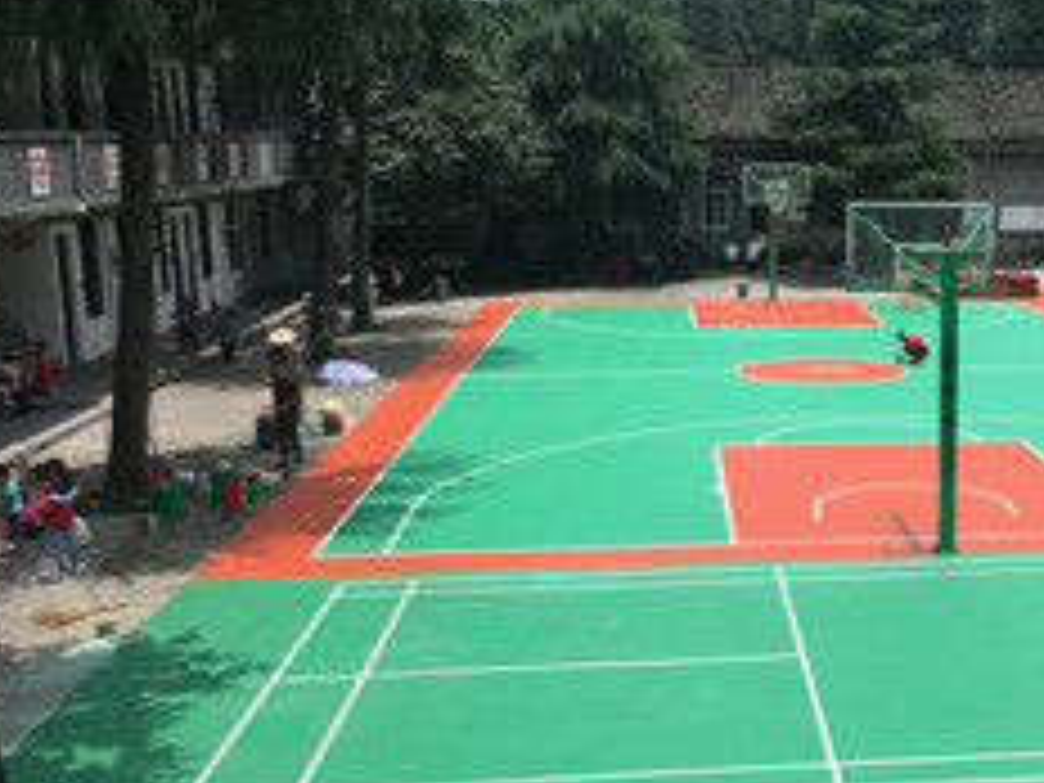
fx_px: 1508
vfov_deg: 29.0
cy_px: 500
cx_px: 868
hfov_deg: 36.6
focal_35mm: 50
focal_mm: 4.15
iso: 25
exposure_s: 1/1672
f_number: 2.2
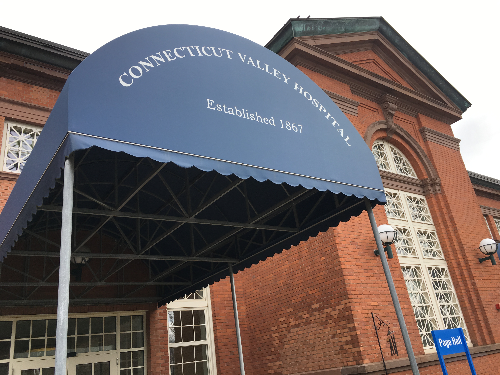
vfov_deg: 48.2
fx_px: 419
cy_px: 188
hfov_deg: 61.7
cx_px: 250
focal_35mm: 29
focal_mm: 4.15
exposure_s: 1/329
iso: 25
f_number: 2.2
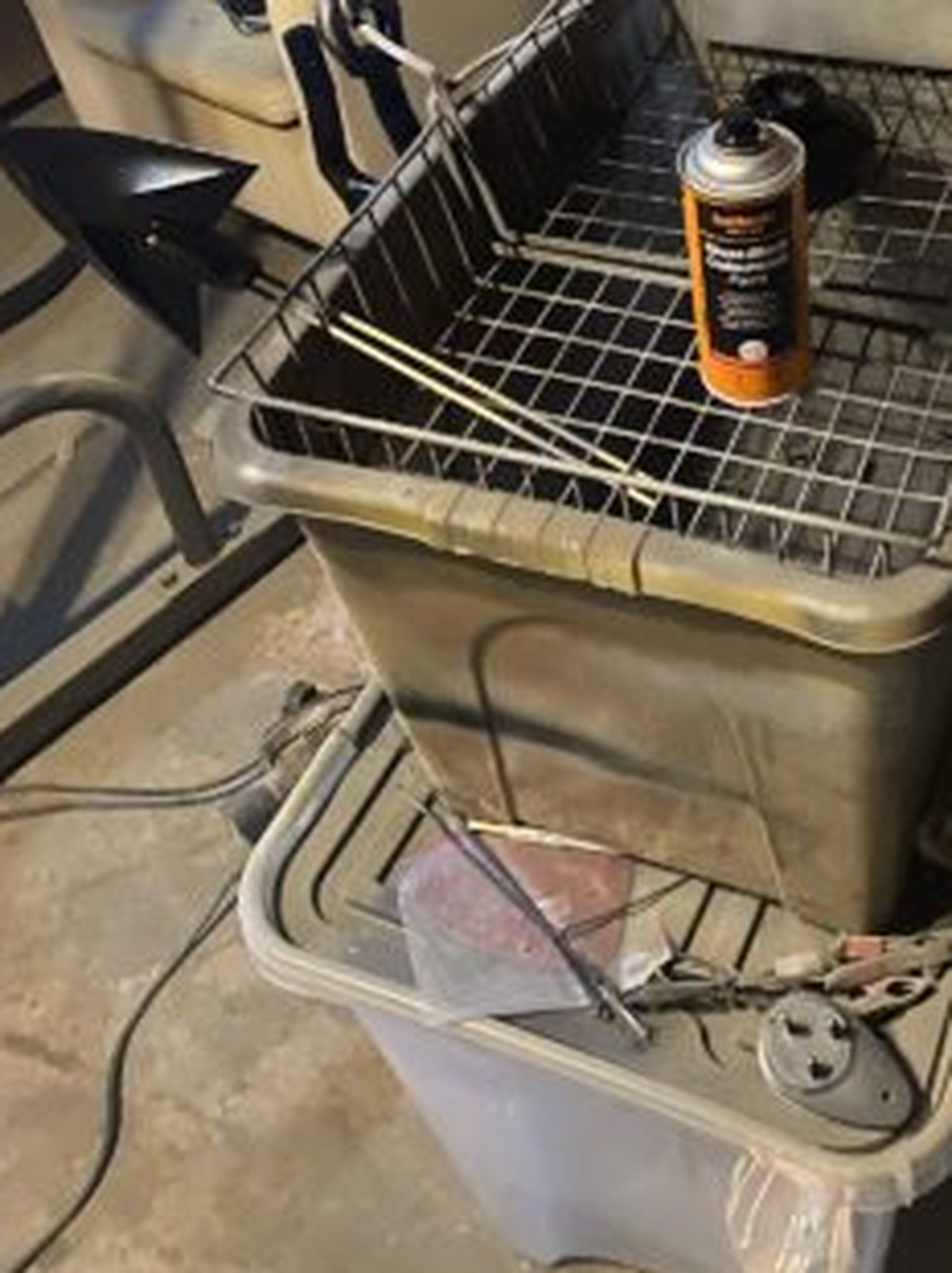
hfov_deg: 33.6
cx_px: 724
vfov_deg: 43.0
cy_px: 271
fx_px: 1542
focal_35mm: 42
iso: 640
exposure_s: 1/8
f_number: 1.8
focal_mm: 4.25
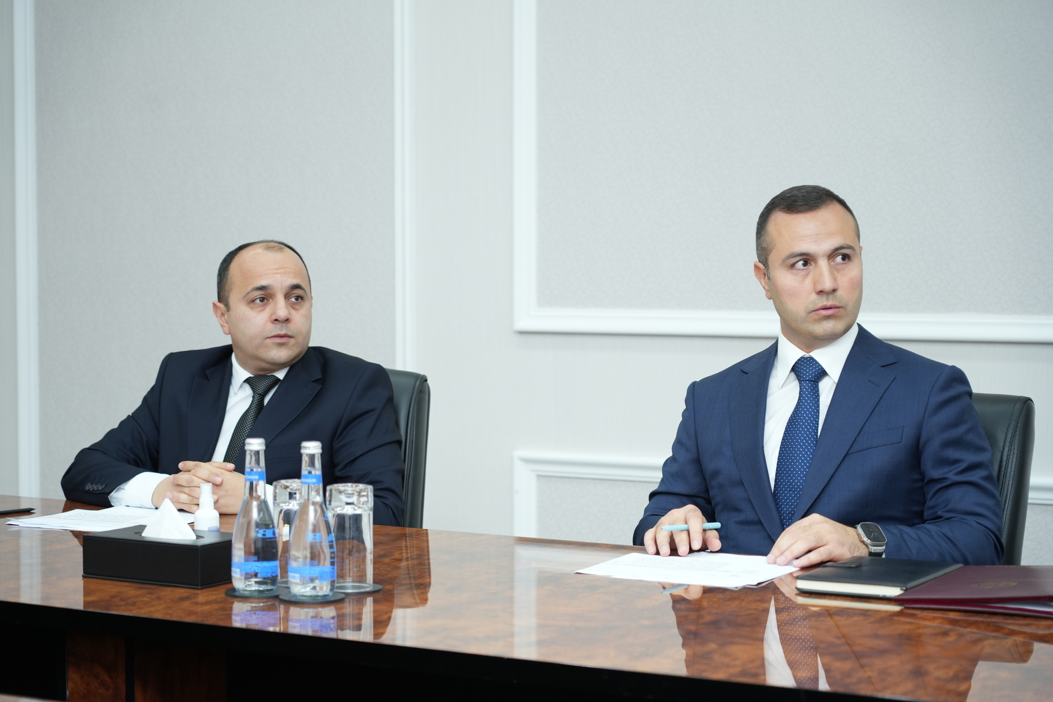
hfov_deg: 26.0
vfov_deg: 17.5
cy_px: 351
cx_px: 526
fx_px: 2281
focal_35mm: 78
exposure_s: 1/250
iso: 640
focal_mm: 78
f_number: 4
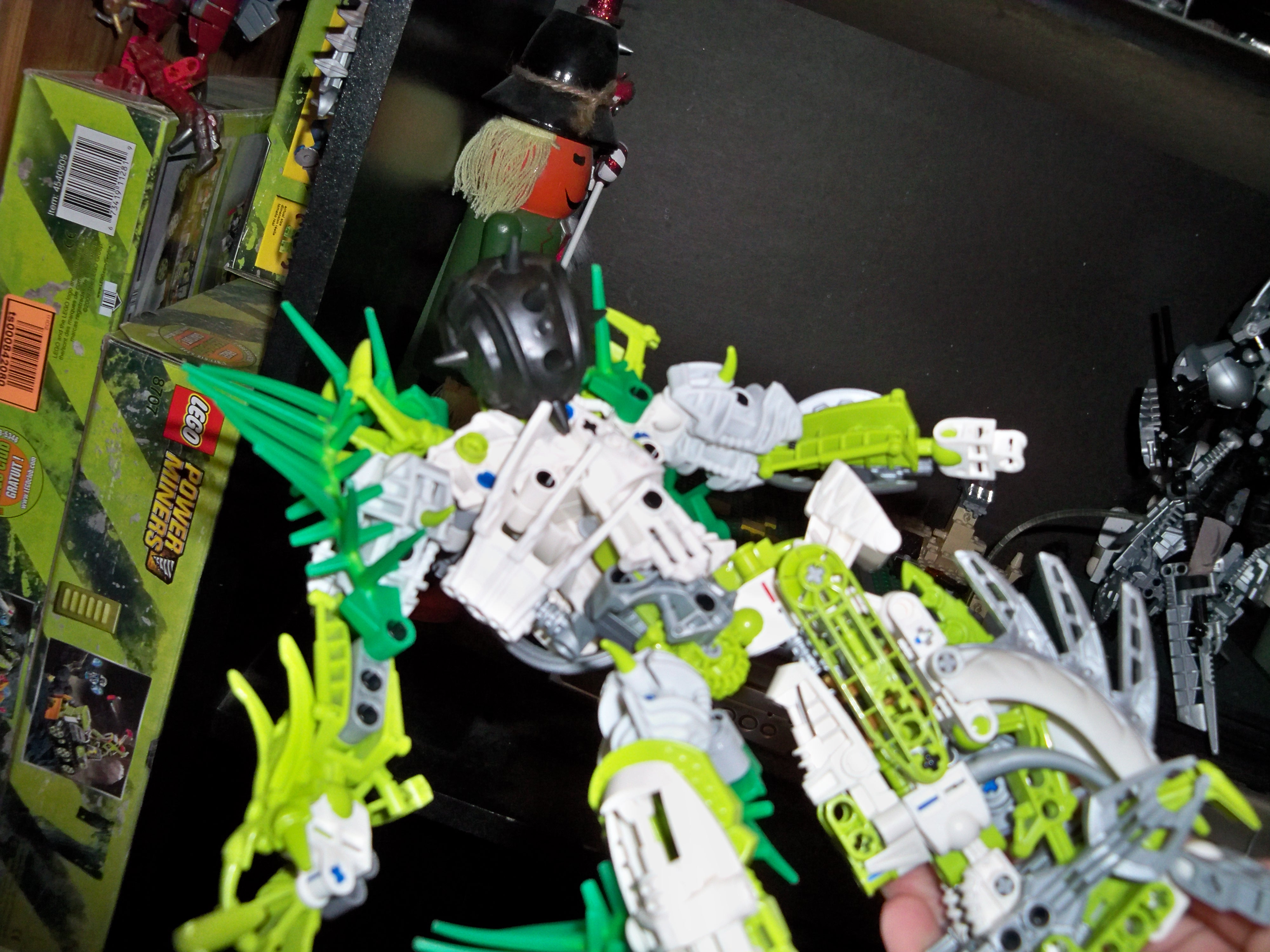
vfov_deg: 40.7
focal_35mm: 35
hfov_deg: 52.6
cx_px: 635
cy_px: 476
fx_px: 1284
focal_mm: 6.2
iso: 200
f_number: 3.5
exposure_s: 1/30
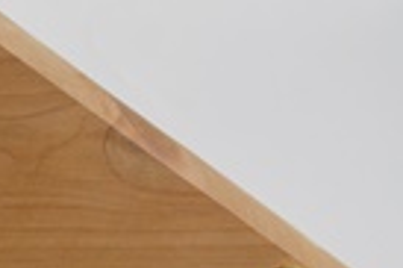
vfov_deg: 8.0
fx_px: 1912
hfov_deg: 10.9
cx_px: -424
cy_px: 41
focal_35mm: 171
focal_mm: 26
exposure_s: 1/125
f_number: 5.6
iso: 320
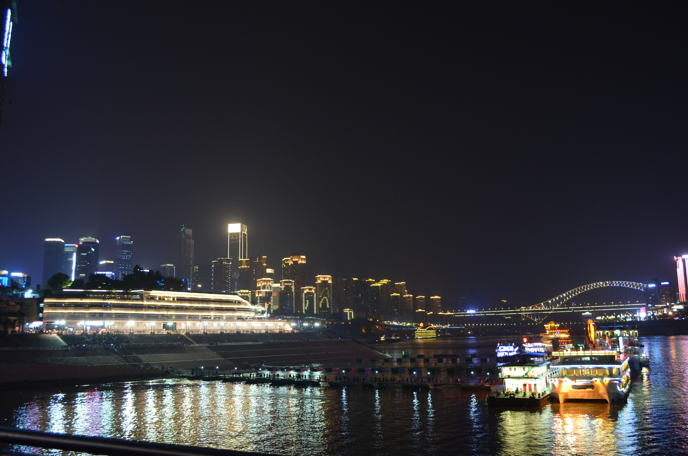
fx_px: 629
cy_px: 228
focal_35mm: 33
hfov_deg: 57.3
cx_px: 344
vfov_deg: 39.8
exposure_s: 1/8
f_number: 5.6
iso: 800
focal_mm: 22
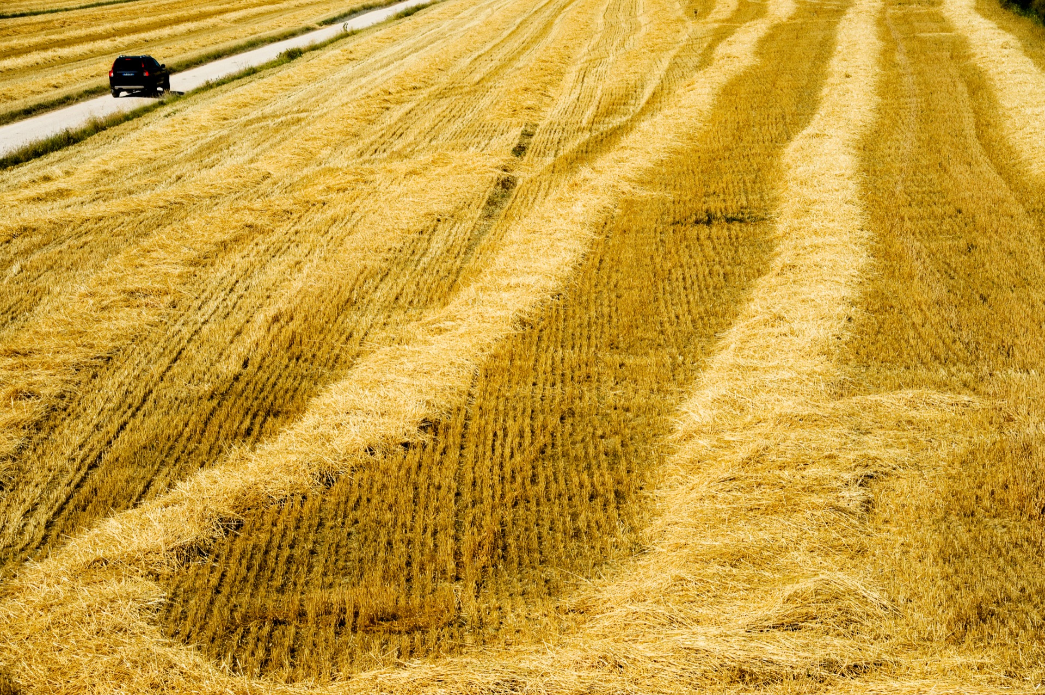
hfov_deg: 23.9
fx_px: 2465
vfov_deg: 16.0
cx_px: 522
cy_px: 348
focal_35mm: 85
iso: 200
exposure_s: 1/500
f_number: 11
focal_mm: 85
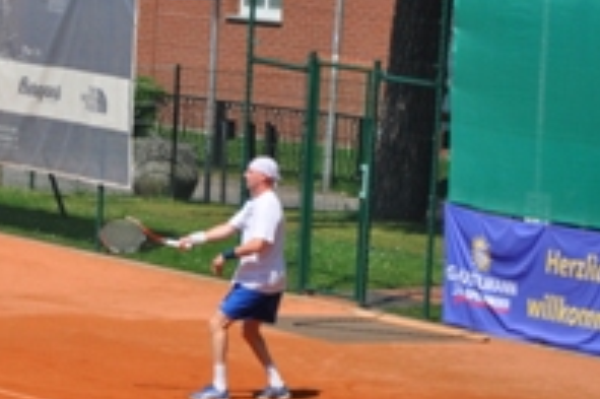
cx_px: 94
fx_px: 5964
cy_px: 171
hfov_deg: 5.8
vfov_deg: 3.8
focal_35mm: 358
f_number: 7.1
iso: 400
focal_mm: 105
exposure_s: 1/2000
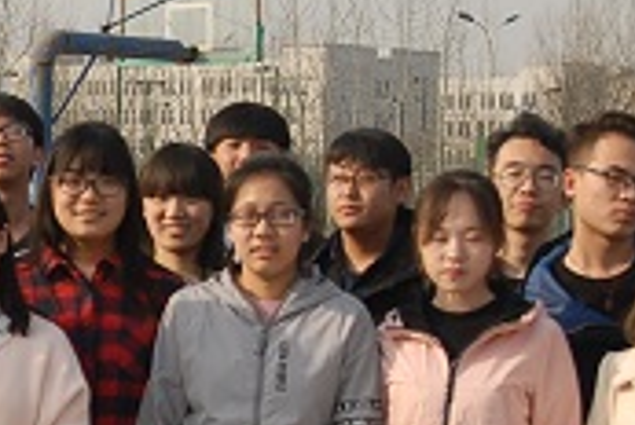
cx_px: -117
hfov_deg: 12.9
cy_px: 381
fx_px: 2739
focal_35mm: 155
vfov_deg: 8.9
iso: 200
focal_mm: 28
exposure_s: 1/1250
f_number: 3.5
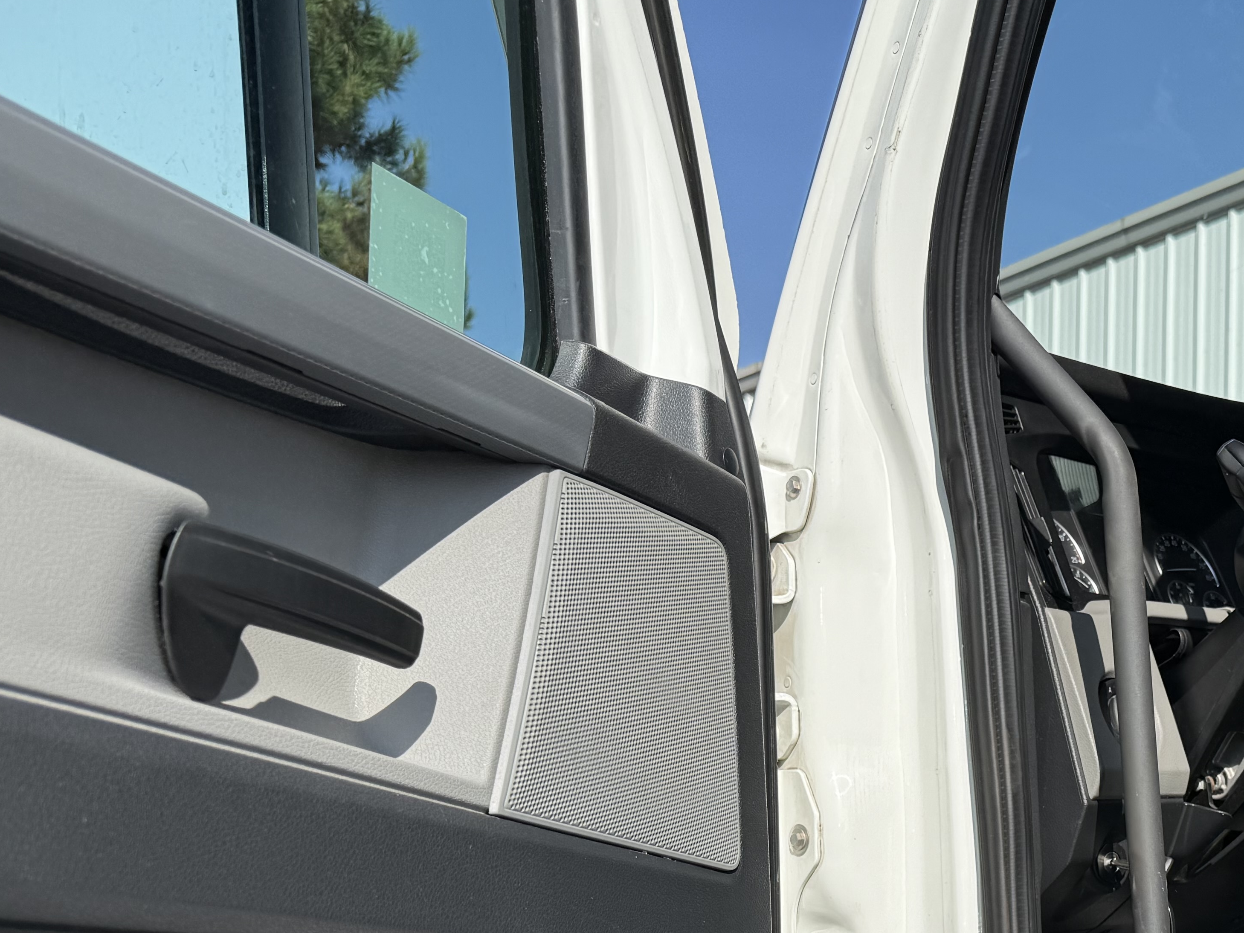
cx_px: 1117
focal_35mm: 47
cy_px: 887
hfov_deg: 37.8
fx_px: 1689
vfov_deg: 29.3
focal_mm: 6.76
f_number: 1.78
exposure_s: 1/4673
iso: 80
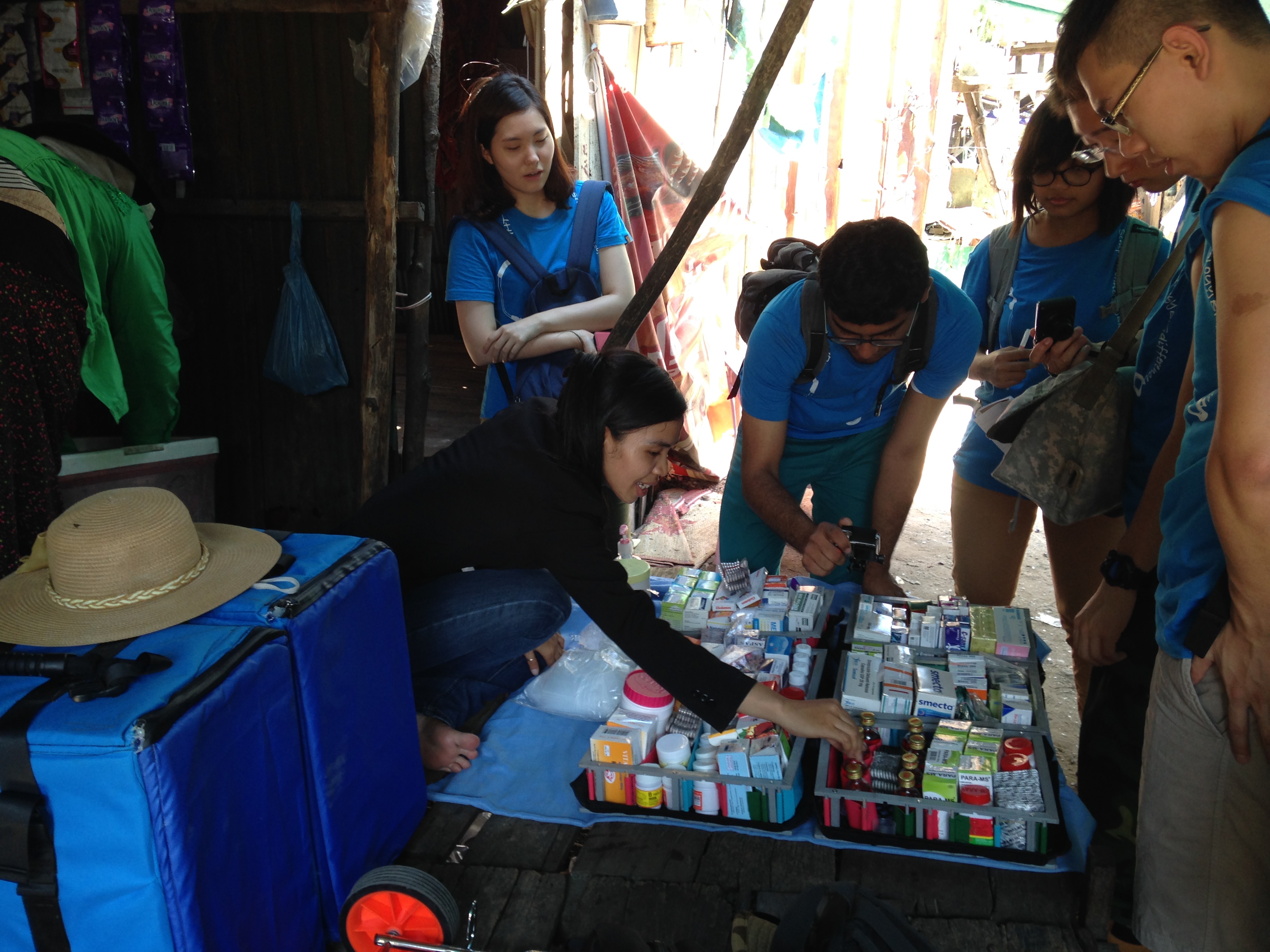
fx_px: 1211
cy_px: 476
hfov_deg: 55.4
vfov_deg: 42.9
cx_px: 635
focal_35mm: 33
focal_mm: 4.12
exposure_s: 1/30
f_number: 2.4
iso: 50
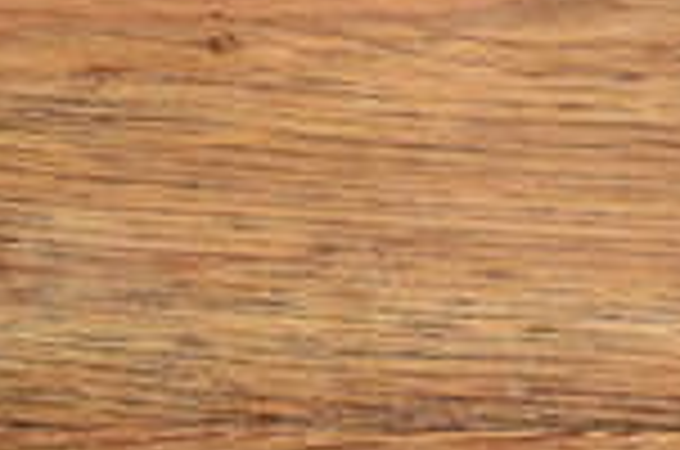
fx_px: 2526
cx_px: 563
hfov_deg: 15.2
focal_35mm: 134
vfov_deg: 10.0
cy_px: -86
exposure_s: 1/160
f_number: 8
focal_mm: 30
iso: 100
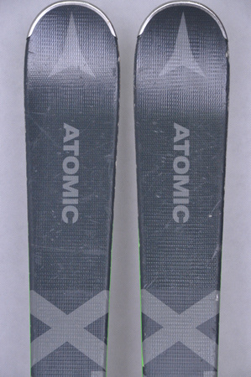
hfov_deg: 8.7
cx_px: 126
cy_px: 188
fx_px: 1651
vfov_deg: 13.1
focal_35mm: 158
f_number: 8
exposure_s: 1/125
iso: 3200
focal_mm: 105
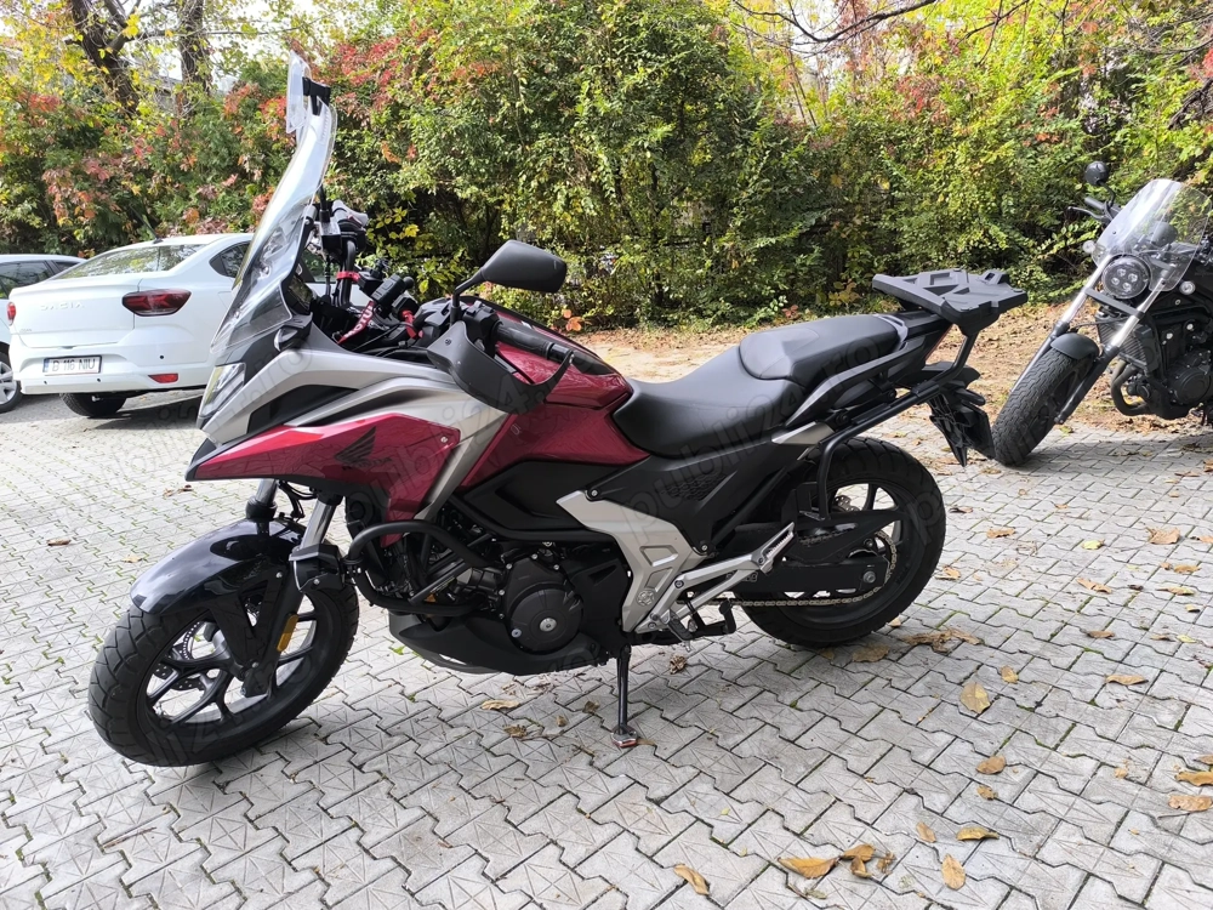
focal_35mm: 23
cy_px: 455
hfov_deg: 73.9
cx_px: 606
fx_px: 806
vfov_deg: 58.9
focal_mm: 6.14
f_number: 1.65
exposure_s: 1/263
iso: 50
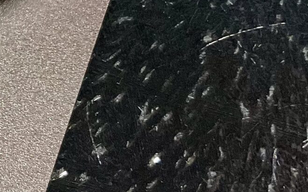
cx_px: -216
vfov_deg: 10.7
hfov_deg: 15.5
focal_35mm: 119
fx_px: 999
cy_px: -64
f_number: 1.8
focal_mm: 3
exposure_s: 1/50
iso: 160
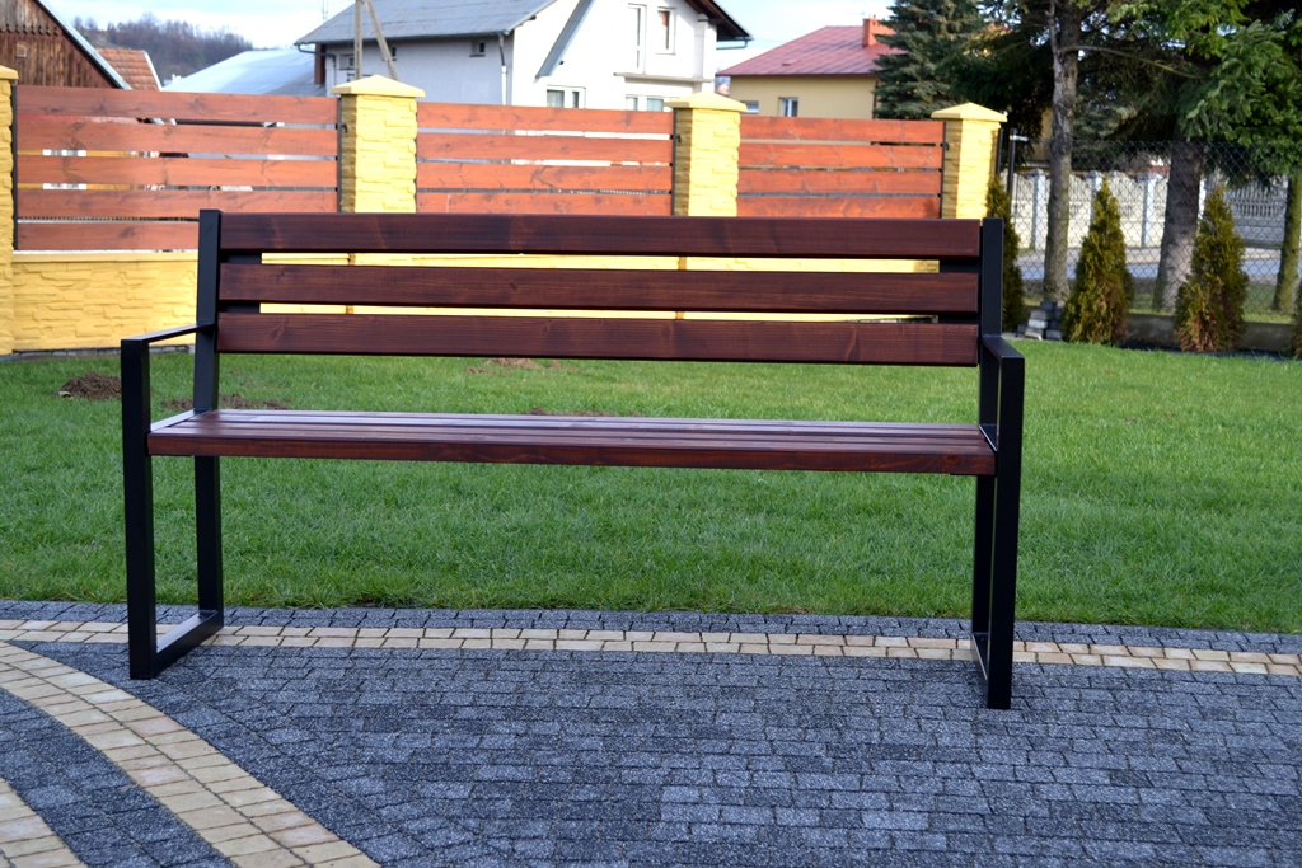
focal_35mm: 48
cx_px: 651
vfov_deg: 28.1
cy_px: 434
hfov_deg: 41.1
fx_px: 1736
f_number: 4.8
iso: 100
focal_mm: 32
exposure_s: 1/80
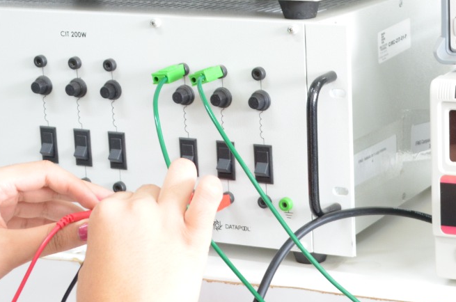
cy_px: 237
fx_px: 1368
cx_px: 392
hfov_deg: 18.7
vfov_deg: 12.6
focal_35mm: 108
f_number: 4.5
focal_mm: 29
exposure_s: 1/30
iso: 900
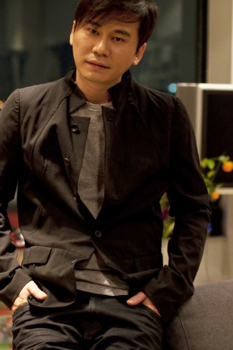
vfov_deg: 22.4
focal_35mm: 91
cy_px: 160
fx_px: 885
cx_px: 95
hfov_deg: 15.0
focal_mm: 50
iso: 800
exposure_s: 1/100
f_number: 2
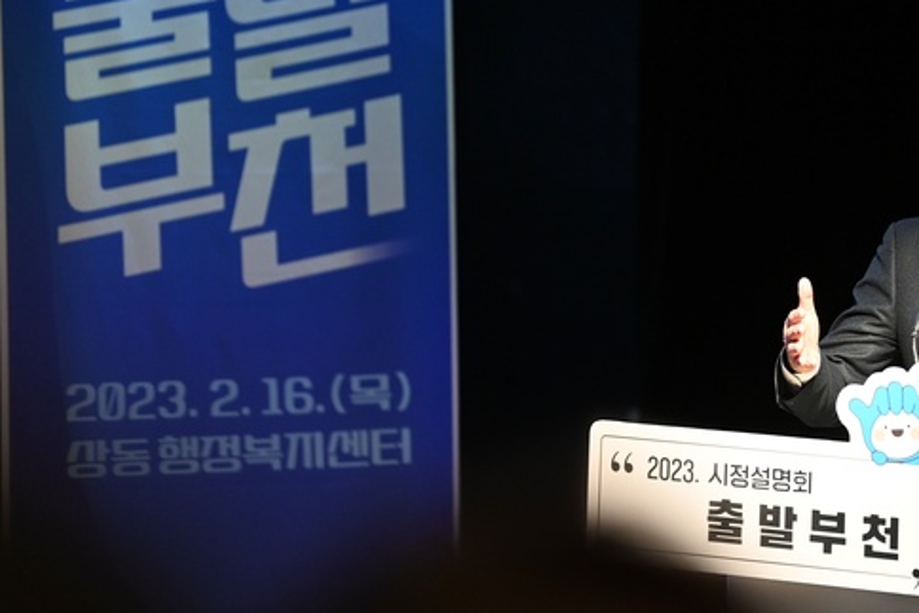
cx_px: 659
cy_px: 217
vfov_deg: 5.6
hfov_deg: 8.4
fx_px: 6281
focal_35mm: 246
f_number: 2.8
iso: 3200
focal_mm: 170
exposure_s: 1/200
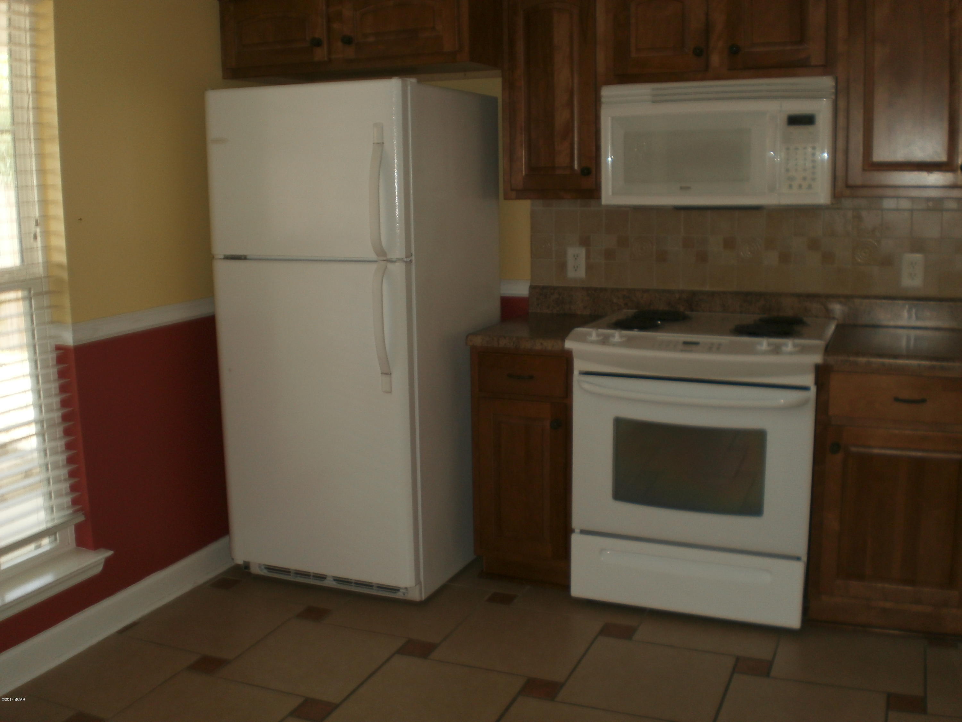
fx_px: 1000
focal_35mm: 36
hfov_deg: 51.4
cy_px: 361
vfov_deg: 39.7
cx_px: 481
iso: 100
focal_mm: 6.3
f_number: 3.1
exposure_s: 1/30
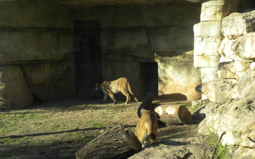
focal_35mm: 68
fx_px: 473
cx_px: 139
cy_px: 109
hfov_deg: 30.2
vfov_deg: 19.1
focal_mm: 9.1
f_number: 4.3
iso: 64
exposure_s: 1/163
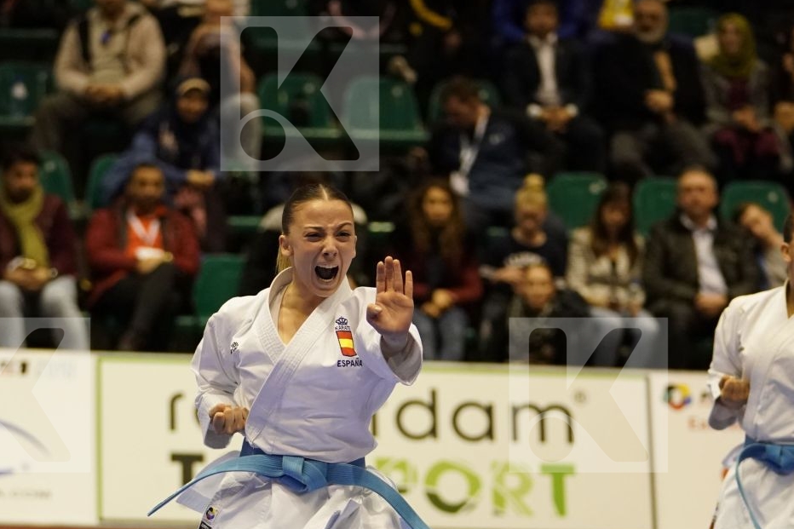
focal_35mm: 197
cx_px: 300
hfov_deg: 10.4
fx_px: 4344
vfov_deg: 7.0
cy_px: 395
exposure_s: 1/1000
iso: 4000
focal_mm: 102
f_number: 2.8
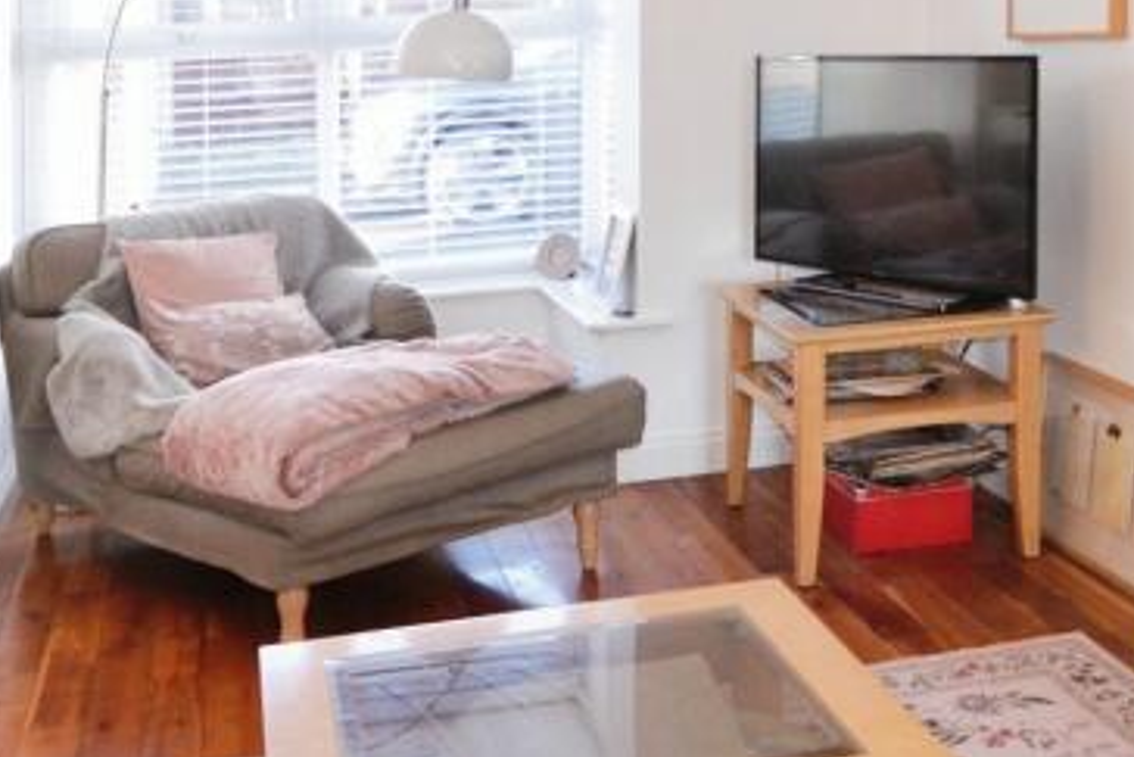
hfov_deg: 42.0
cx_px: 723
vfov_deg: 28.2
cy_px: 640
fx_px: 1462
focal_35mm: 46
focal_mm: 11
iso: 400
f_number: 2.8
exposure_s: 1/60
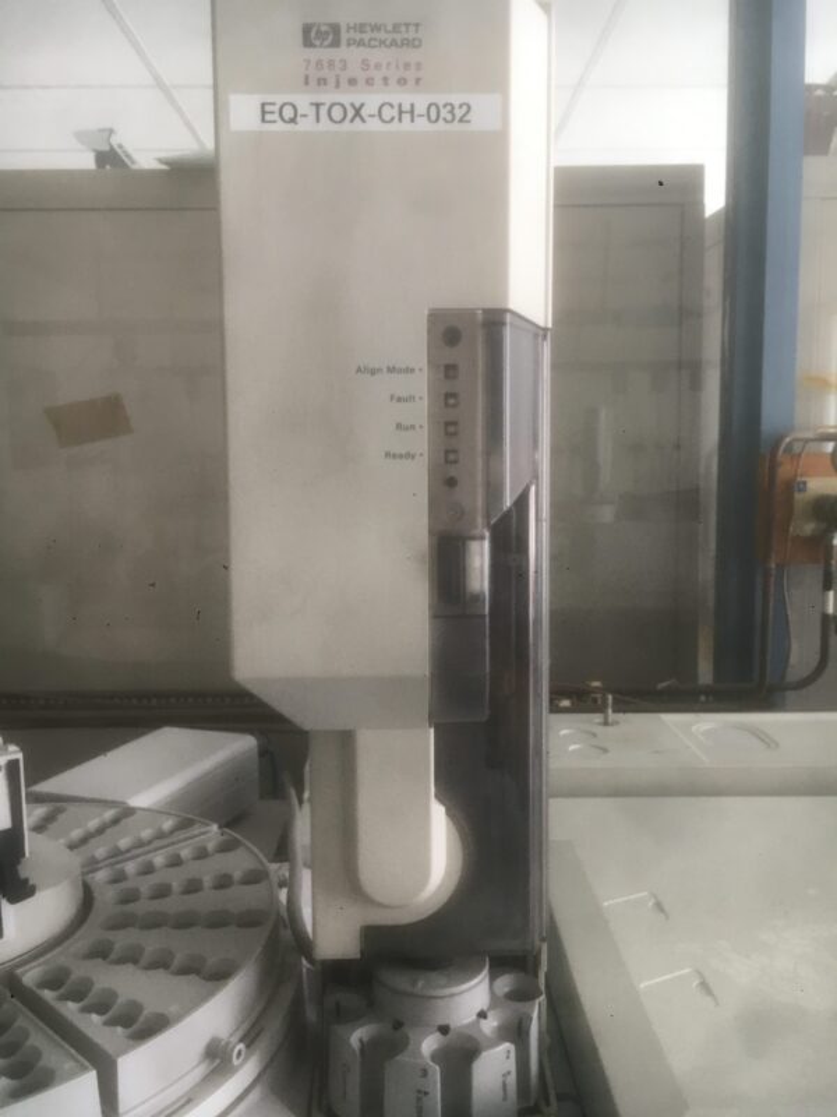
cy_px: 558
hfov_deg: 48.2
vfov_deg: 61.7
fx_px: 935
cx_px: 418
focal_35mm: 29
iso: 50
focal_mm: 4.15
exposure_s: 1/33
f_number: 2.2
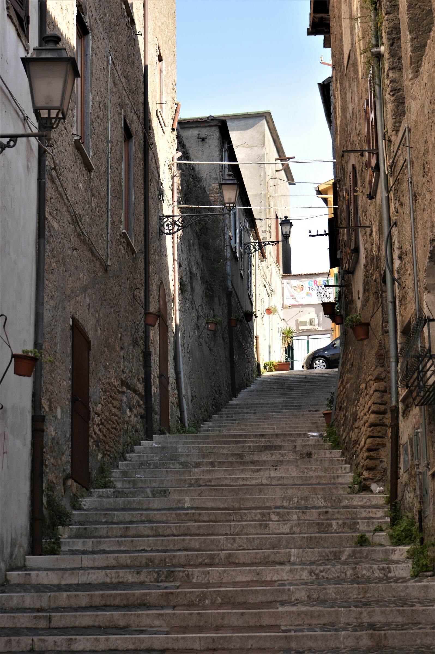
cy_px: 327
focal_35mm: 82
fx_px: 1498
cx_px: 218
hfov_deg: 16.5
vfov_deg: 24.6
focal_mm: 55
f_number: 4.5
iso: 100
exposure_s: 1/160
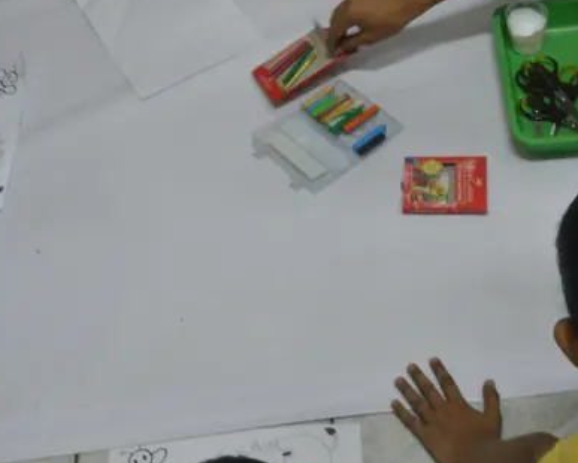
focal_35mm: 77
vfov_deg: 19.6
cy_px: 59
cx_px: 269
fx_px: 1318
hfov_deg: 24.7
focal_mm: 31
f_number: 14
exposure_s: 1/30
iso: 6400
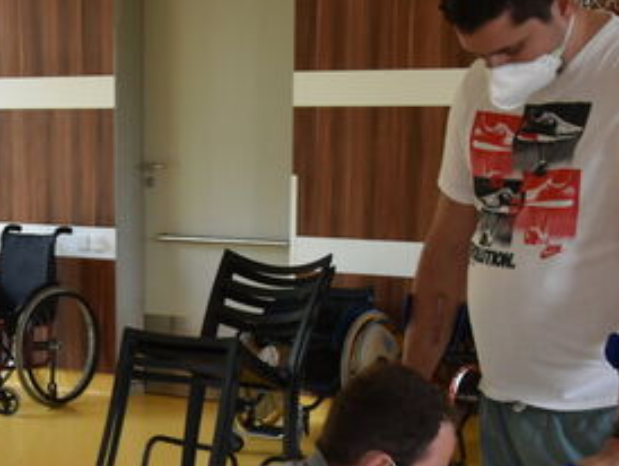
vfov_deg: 16.2
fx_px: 1593
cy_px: 508
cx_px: 90
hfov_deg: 21.6
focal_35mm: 89
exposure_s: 1/80
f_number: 4.5
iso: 400
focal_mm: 18
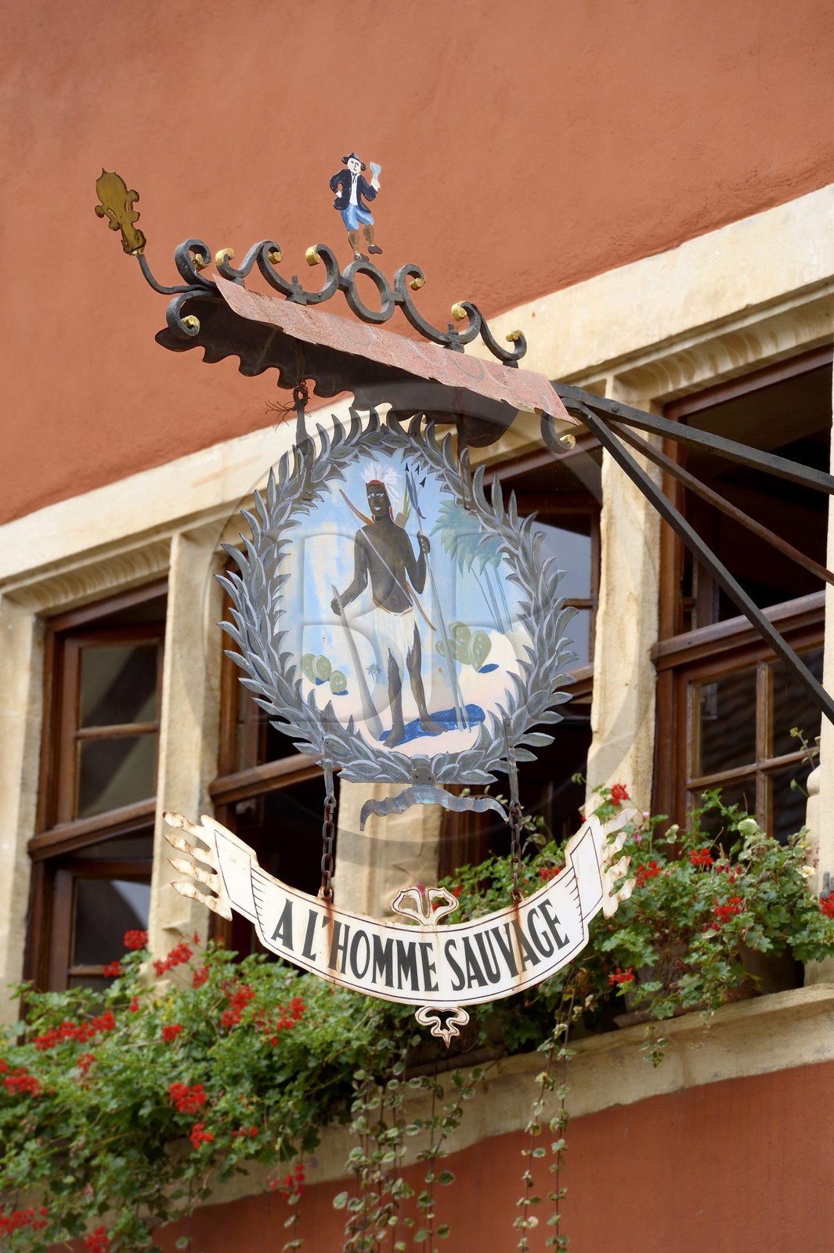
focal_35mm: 200
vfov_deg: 10.3
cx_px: 417
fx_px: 6957
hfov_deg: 6.9
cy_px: 626
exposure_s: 1/250
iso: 400
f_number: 9
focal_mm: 200
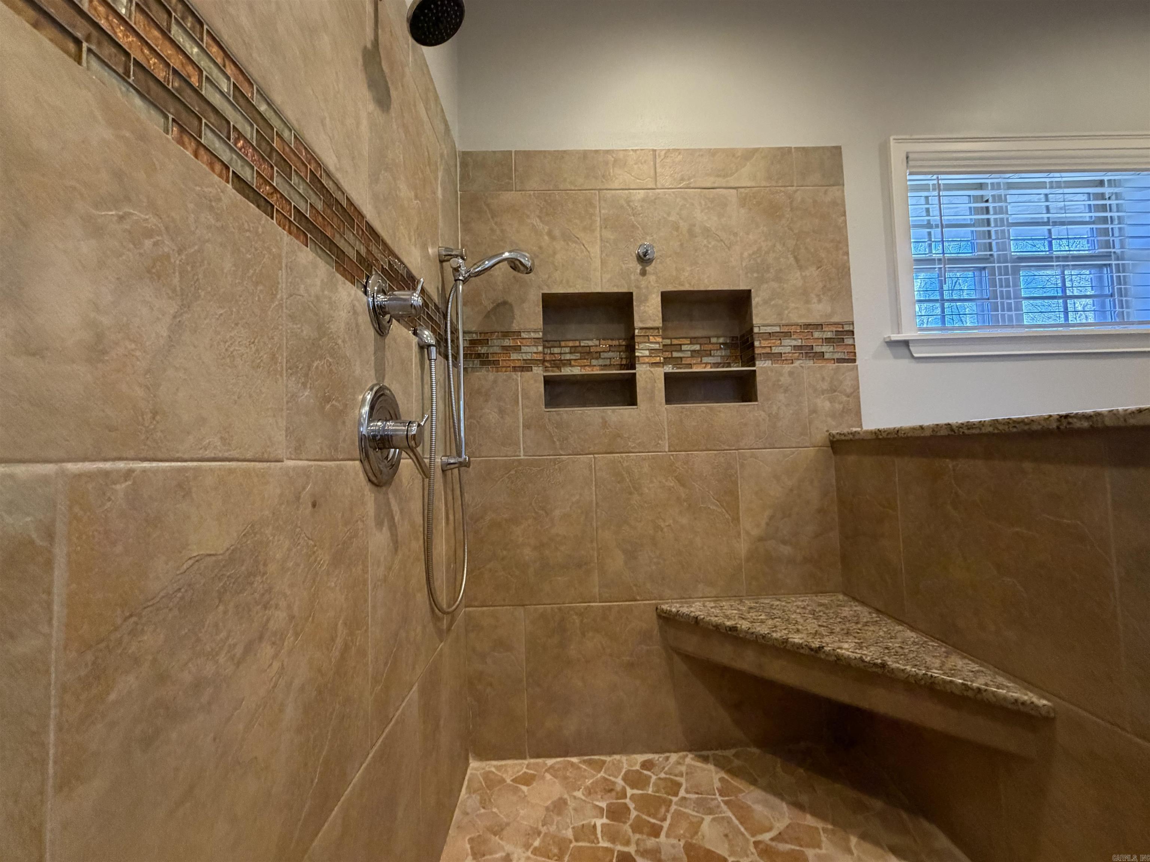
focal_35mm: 14
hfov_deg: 102.1
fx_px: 465
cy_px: 431
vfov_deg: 85.7
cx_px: 575
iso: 500
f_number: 2.2
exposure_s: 1/60
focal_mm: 2.22
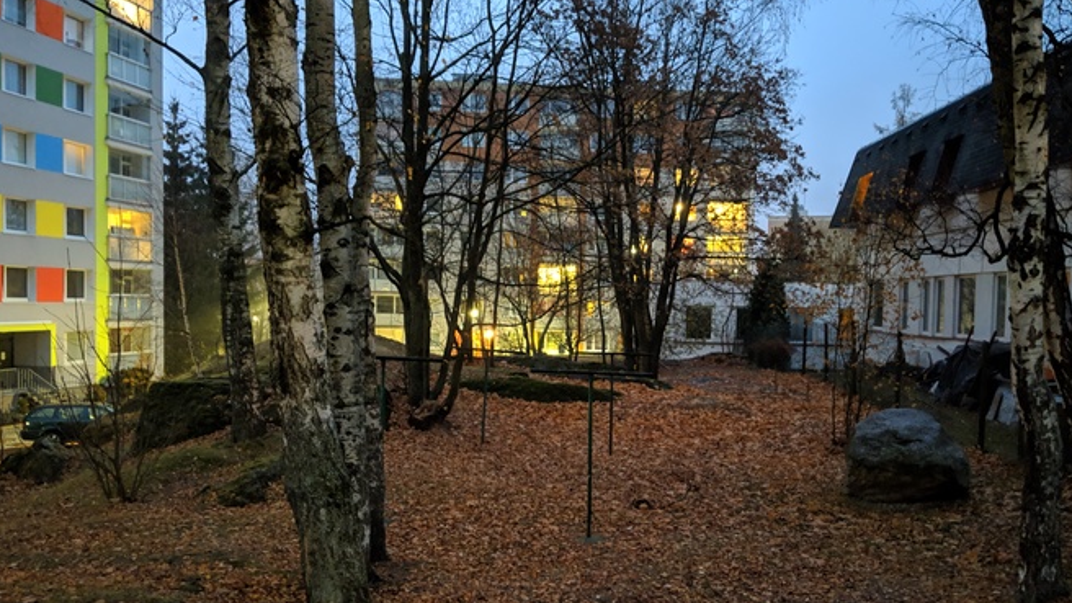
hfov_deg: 59.5
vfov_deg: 35.6
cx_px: 559
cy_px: 350
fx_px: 938
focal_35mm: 33
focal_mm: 4.44
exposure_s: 1/3.7
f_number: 1.8
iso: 1555
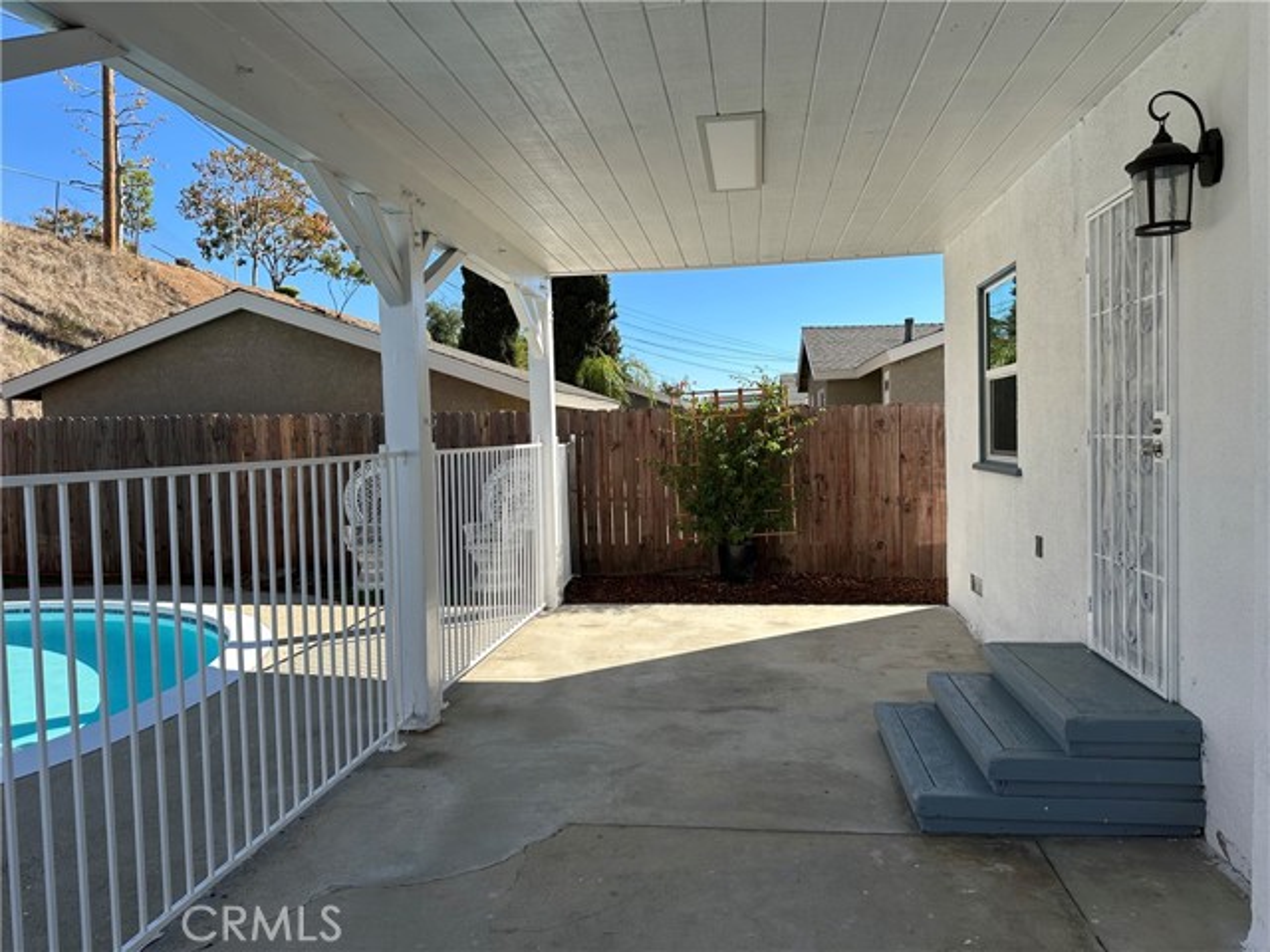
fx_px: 881
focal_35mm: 24
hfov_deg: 71.6
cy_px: 476
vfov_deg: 56.8
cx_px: 635
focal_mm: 6.86
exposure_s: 1/2469
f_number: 1.78
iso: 80
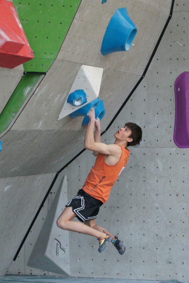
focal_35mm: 136
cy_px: 141
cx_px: 94
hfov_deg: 10.1
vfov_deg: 15.1
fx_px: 1071
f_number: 2.8
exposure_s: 1/640
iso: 1600
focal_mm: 90
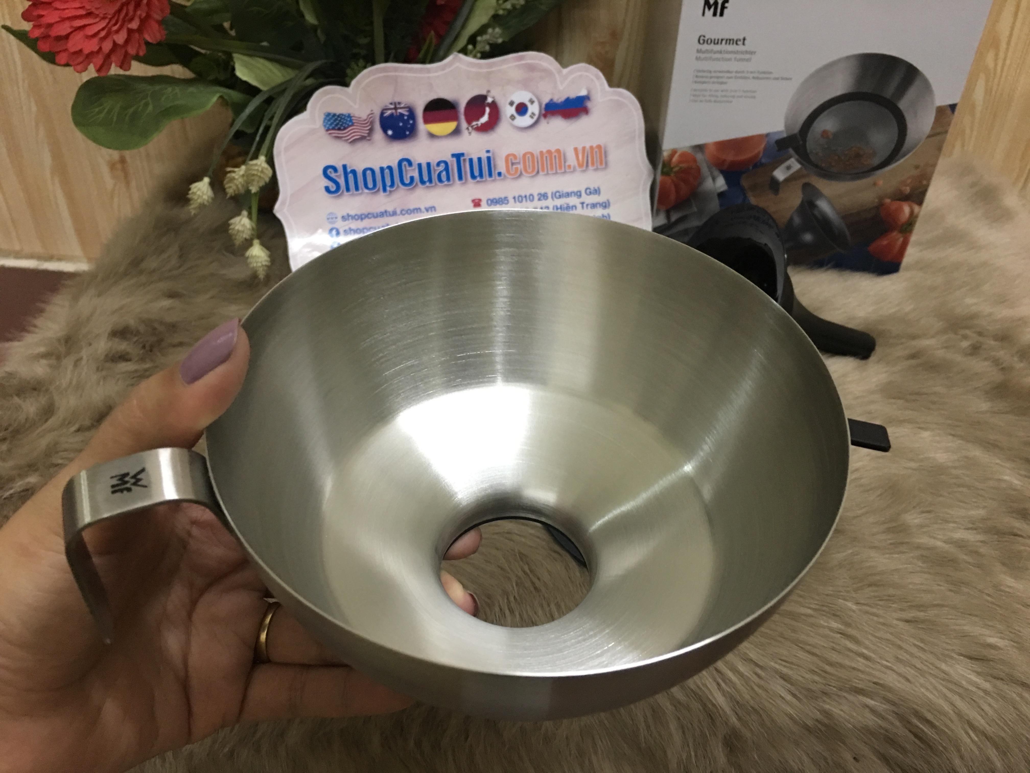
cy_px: 386
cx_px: 515
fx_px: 863
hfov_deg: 61.7
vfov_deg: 48.2
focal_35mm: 29
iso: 100
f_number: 2.2
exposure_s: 1/8
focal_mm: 4.15
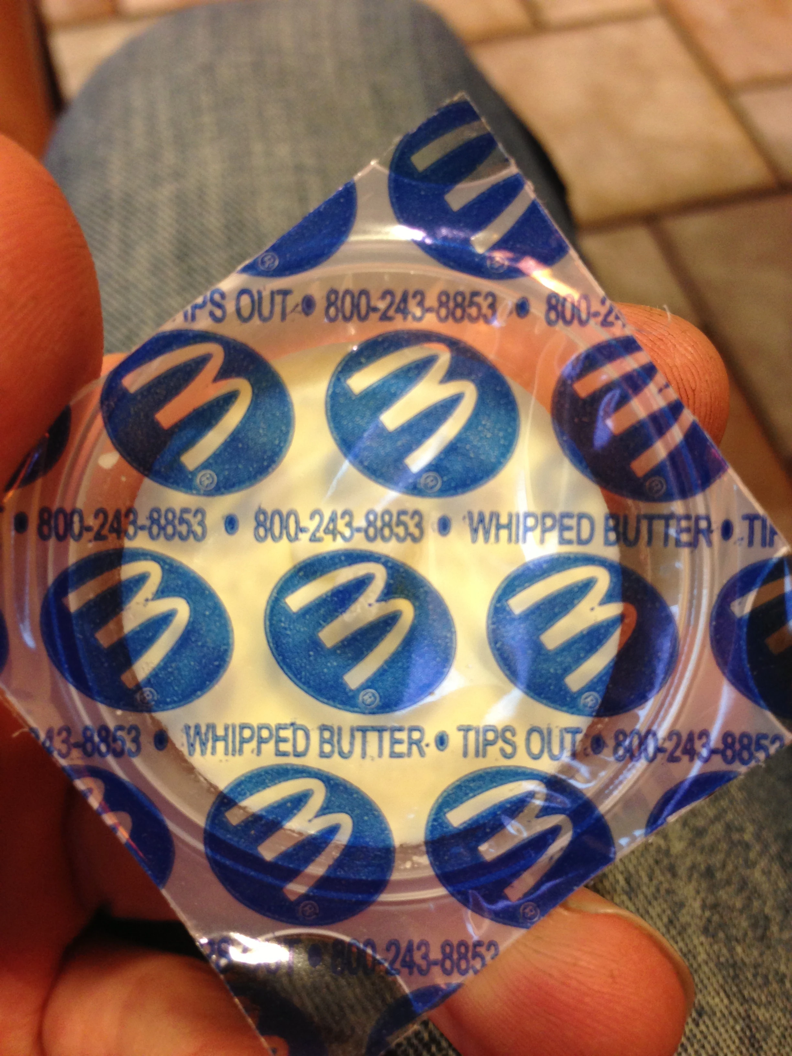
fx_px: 1007
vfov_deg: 55.4
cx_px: 396
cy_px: 528
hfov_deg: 42.9
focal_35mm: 33
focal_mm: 4.13
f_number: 2.4
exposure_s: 1/20
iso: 125
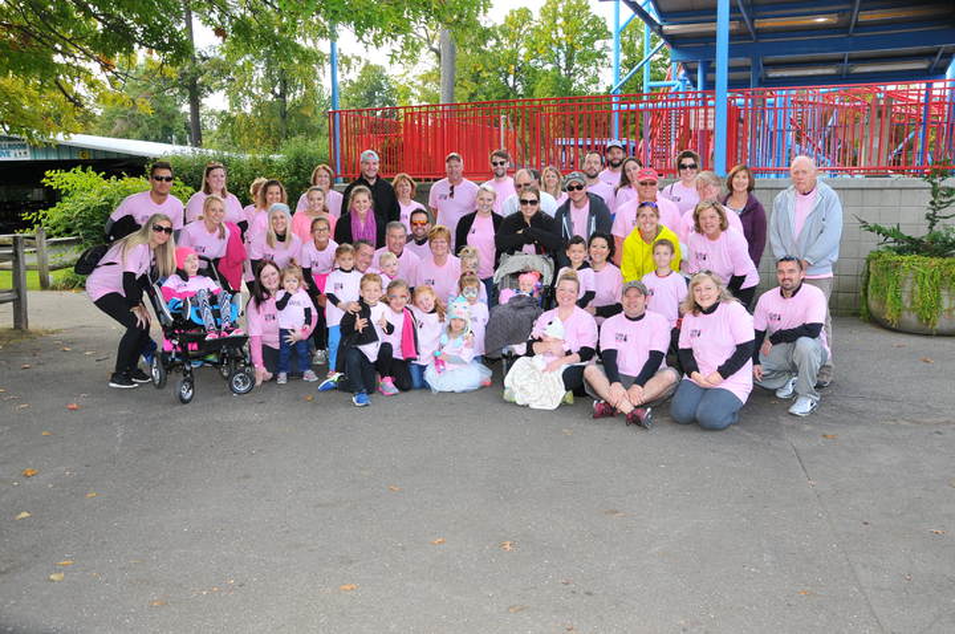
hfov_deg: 59.6
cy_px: 317
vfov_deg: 41.6
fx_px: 834
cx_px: 478
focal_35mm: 32
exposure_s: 1/125
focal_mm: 21
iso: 400
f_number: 5.6
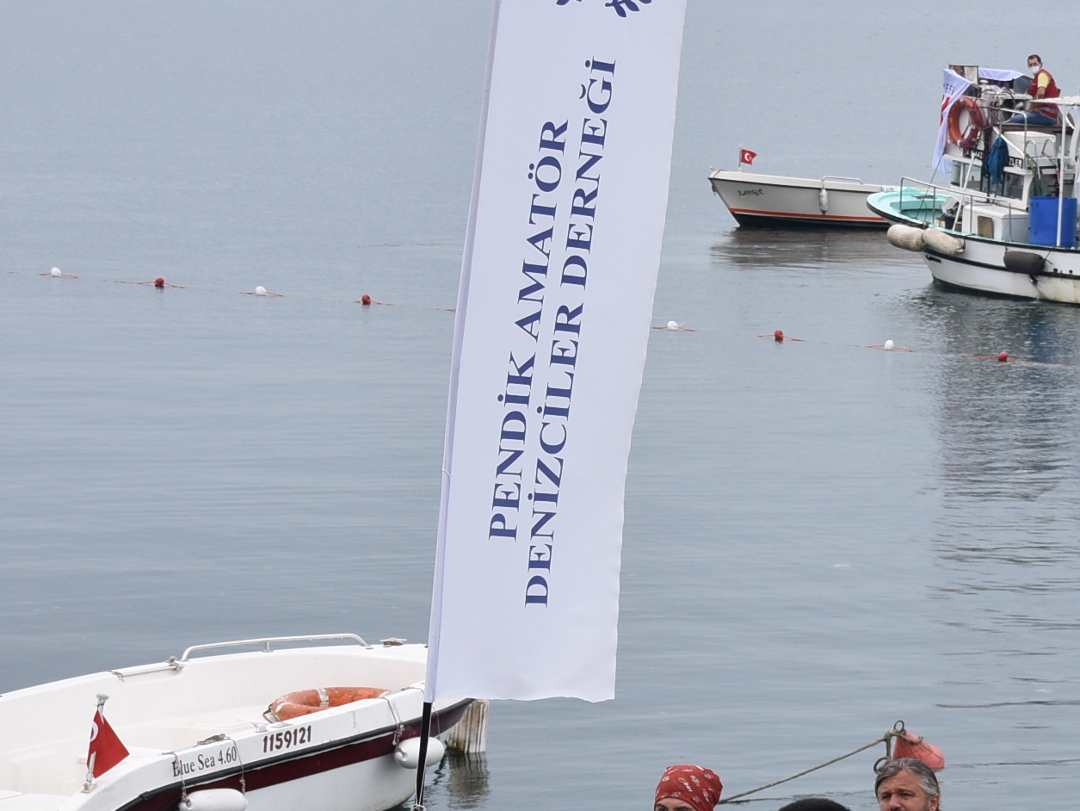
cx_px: 1178
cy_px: 845
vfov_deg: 8.6
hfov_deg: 11.3
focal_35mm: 172
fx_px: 5368
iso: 320
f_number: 8
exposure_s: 1/500
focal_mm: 50
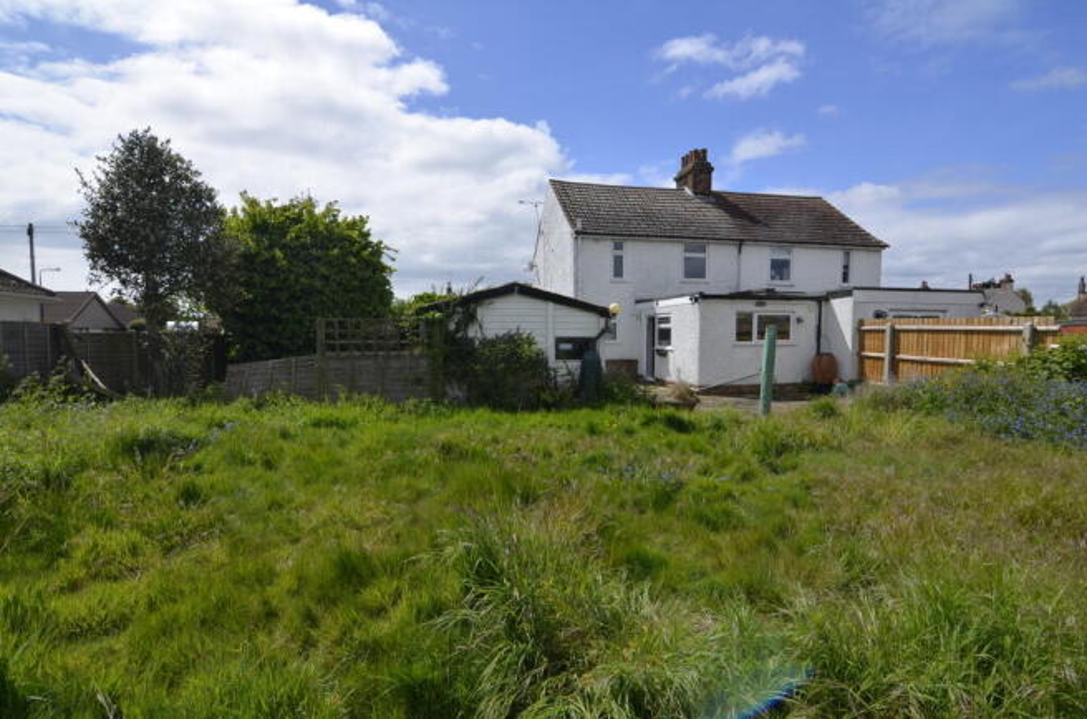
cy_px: 360
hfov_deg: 95.1
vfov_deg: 71.8
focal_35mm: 16
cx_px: 544
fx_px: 497
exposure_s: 1/320
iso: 100
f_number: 9
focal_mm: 11
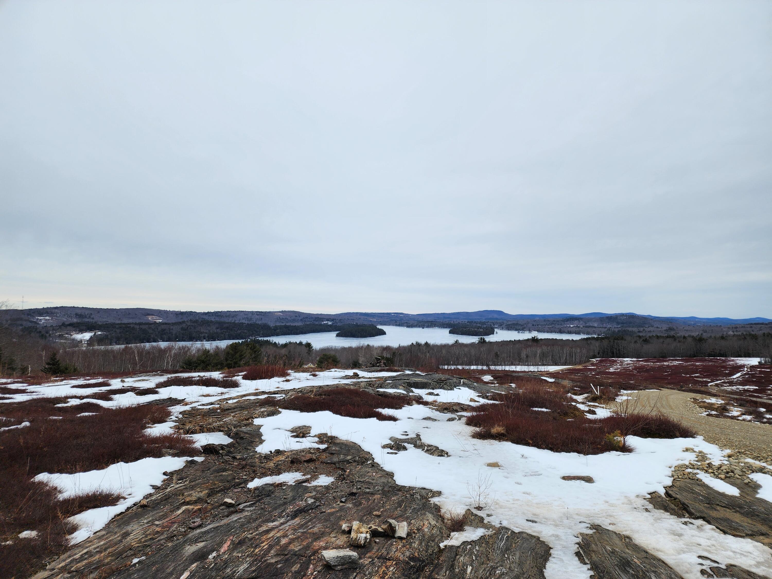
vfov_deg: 58.9
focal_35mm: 23
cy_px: 290
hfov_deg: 73.9
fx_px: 513
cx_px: 386
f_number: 1.8
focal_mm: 6.4
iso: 12
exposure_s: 1/542
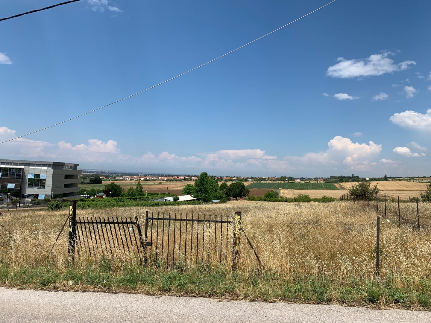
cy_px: 162
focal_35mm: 26
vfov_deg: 53.1
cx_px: 216
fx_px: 324
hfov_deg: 67.3
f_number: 1.8
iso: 25
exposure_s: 1/3521
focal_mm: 4.25
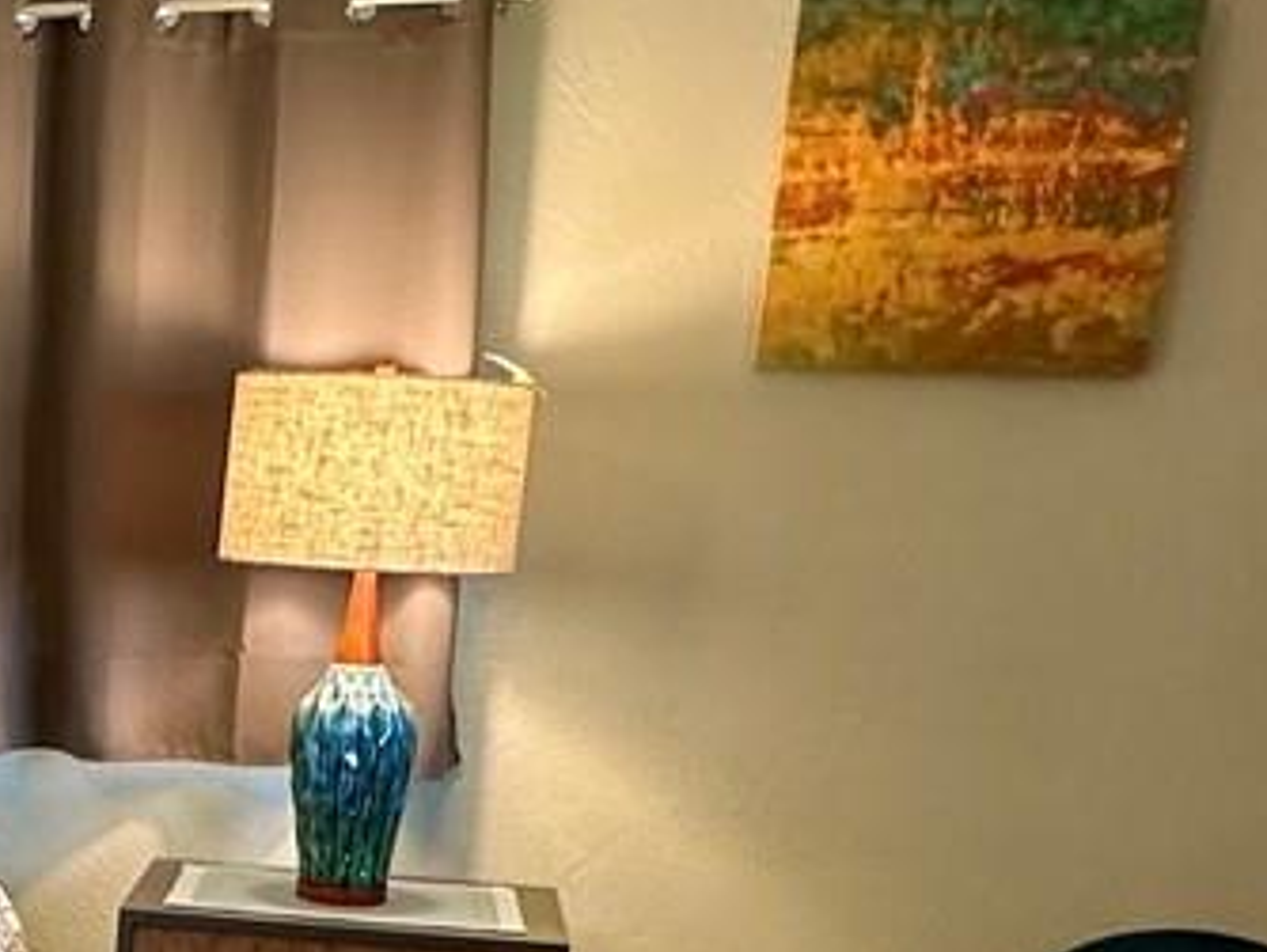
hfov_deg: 25.6
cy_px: 1028
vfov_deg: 21.0
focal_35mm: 67
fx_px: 2454
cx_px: -292
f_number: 2.2
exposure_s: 1/60
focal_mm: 2.22
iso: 250
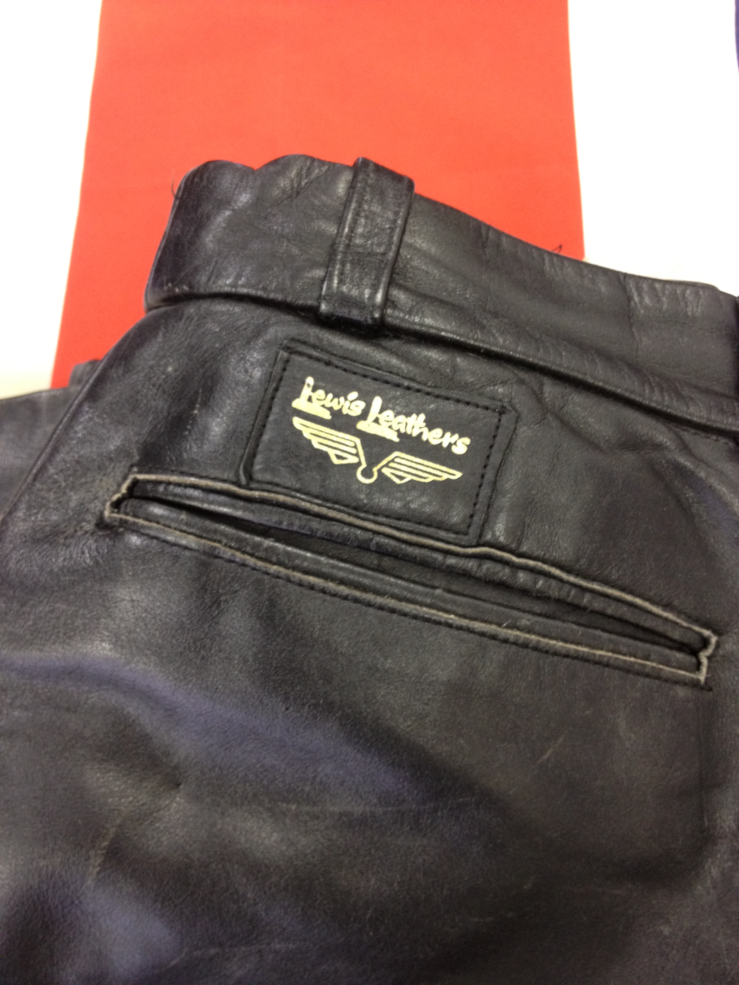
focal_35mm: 35
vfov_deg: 52.6
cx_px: 370
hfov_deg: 40.7
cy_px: 492
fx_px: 996
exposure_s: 1/20
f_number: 2.4
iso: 160
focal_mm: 4.28
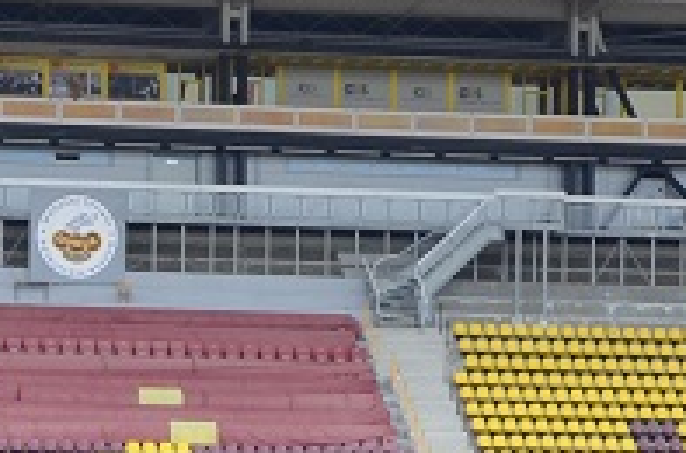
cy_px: 721
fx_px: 4521
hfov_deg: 8.6
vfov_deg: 5.7
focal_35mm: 238
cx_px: 63
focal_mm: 26
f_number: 4
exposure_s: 1/250
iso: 250
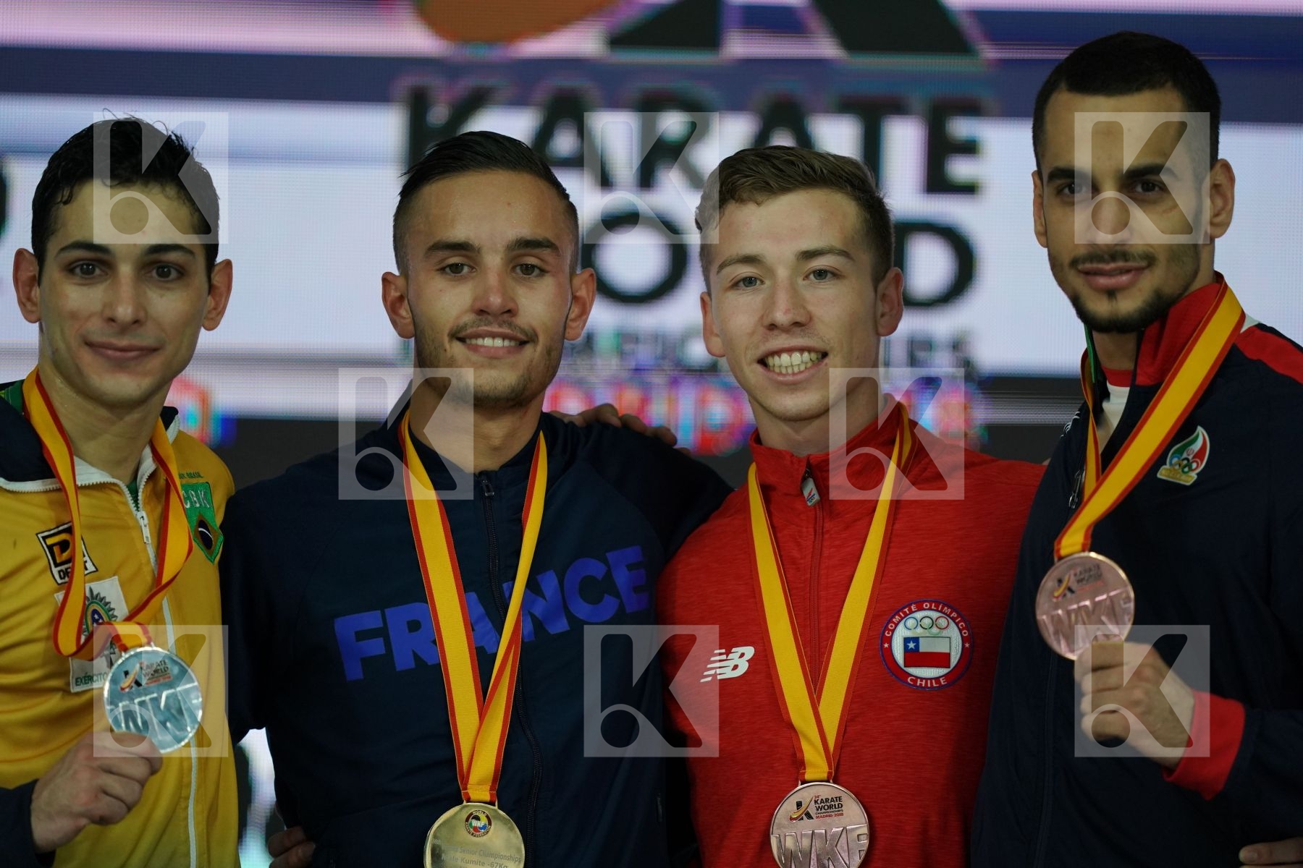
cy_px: 434
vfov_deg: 3.4
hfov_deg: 5.2
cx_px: 652
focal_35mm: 400
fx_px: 14477
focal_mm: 400
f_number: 2.8
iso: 2500
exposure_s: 1/500
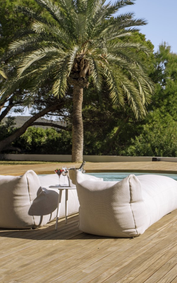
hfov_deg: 20.5
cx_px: 160
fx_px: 478
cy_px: 141
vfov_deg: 33.0
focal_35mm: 62
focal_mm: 40
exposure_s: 1/250
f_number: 9
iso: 100
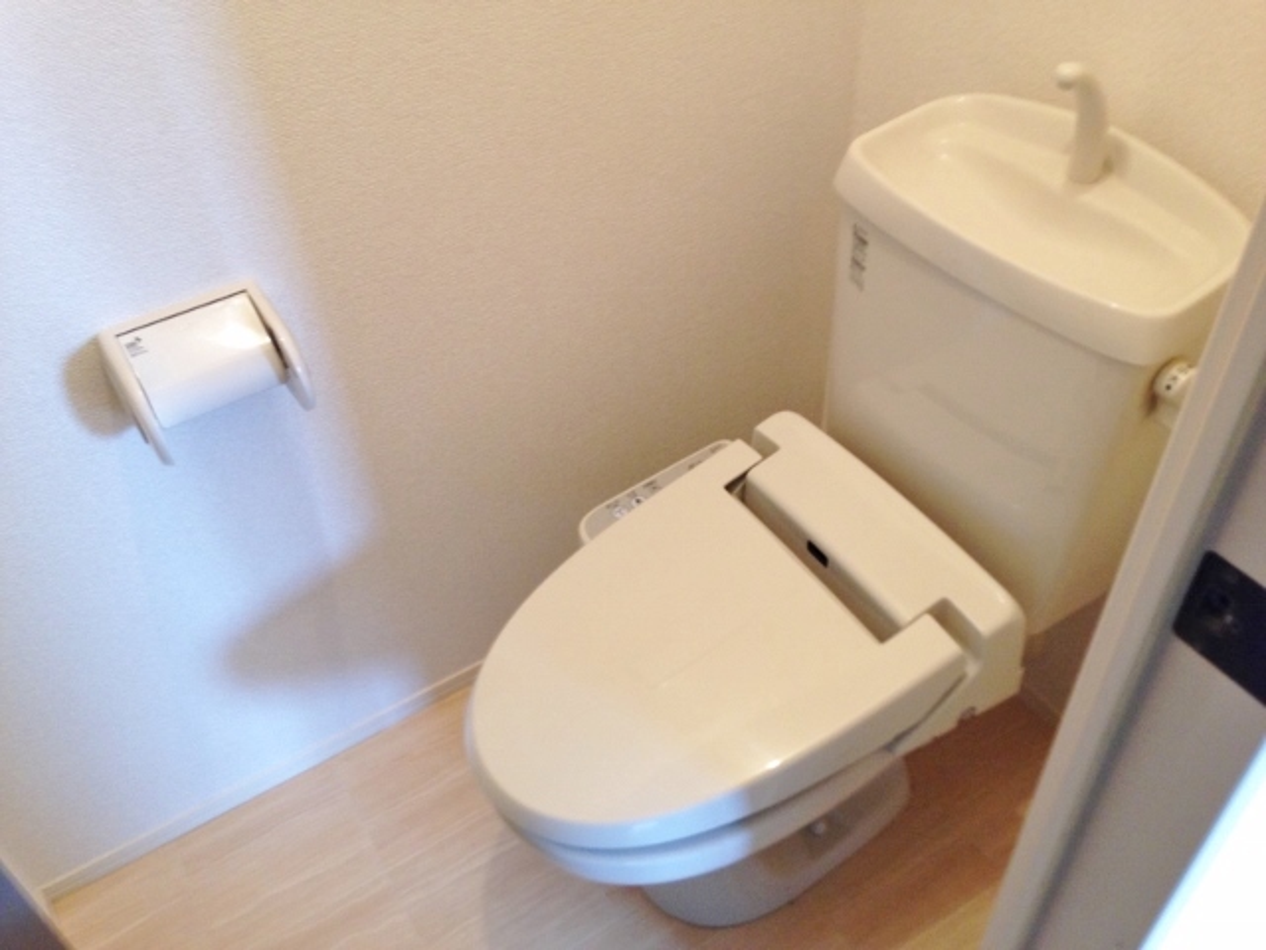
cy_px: 475
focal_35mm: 33
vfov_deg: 42.9
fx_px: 1207
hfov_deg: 55.4
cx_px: 633
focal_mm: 4.12
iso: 100
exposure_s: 1/20
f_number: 2.4
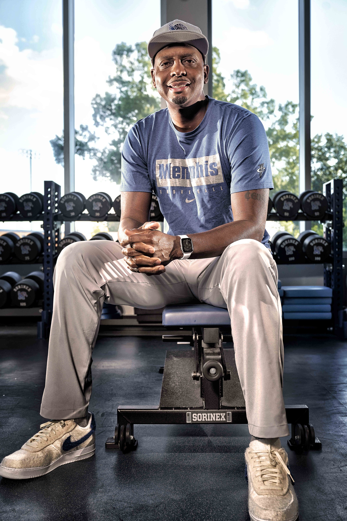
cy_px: 260
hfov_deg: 36.9
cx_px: 174
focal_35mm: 36
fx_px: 520
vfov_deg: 53.1
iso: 200
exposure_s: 1/125
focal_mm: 36
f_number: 4.5
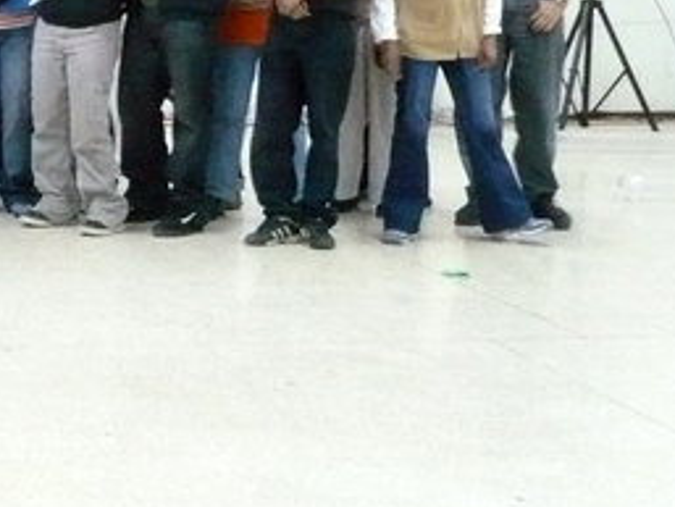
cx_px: -273
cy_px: 68
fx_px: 2126
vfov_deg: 13.5
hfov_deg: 16.7
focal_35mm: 109
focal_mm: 5.8
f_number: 2.8
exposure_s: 1/25
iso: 800
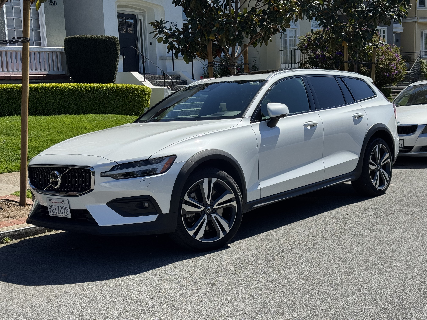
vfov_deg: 30.3
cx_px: 214
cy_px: 160
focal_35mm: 48
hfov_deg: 39.7
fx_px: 592
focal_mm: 6.76
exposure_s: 1/4608
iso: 64
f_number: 1.78
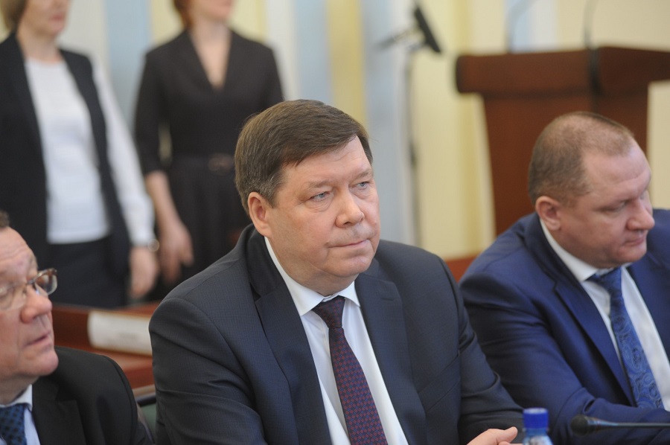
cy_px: 222
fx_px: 1952
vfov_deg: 13.0
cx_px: 335
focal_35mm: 105
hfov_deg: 19.5
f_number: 2.8
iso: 1600
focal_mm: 105
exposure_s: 1/200
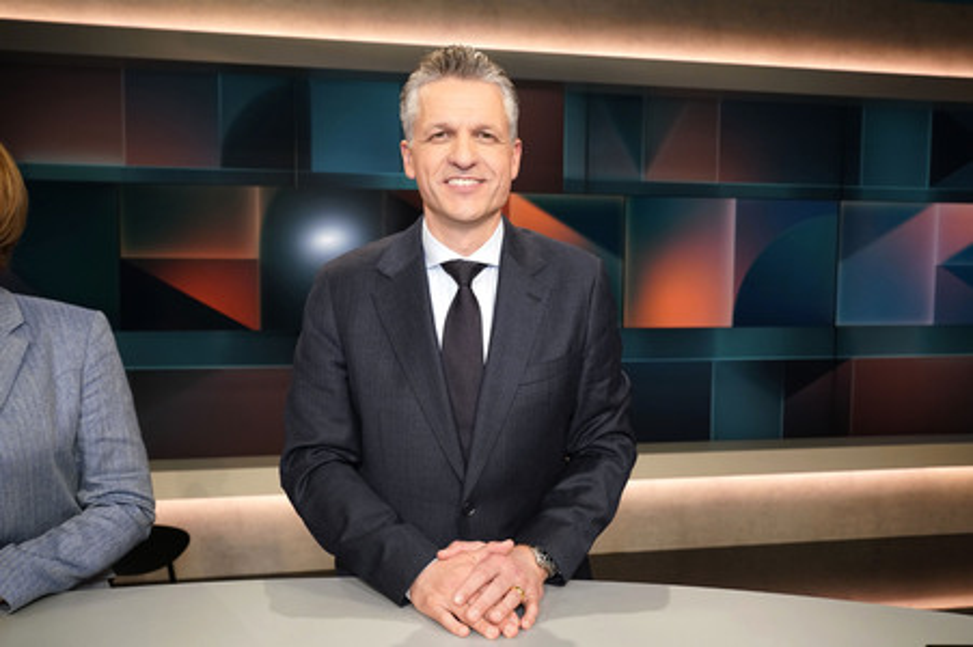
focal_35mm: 30
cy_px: 324
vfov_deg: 43.5
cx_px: 486
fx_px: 810
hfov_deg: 62.0
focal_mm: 30
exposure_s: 1/125
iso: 2000
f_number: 5.6
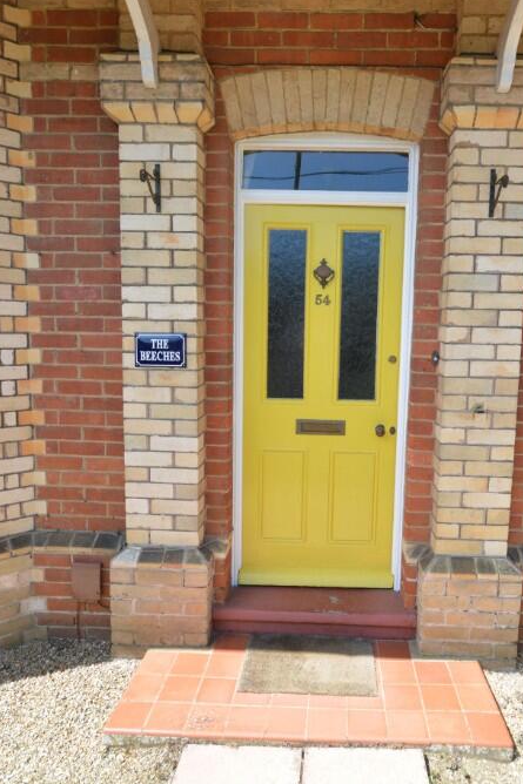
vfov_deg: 76.1
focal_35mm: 23
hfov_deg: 54.4
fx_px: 501
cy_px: 386
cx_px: 329
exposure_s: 1/400
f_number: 8
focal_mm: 10
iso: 400
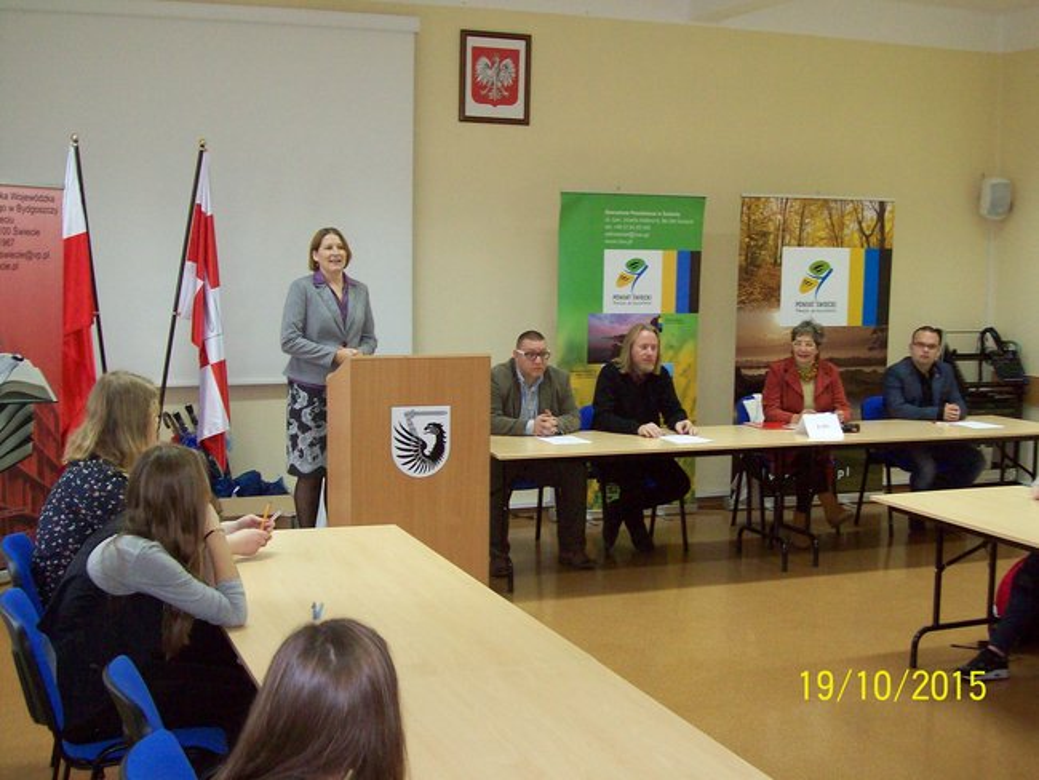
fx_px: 1351
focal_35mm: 45
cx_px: 520
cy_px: 390
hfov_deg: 42.1
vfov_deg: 32.2
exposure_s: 1/18.4
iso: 200
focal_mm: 7.6
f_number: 3
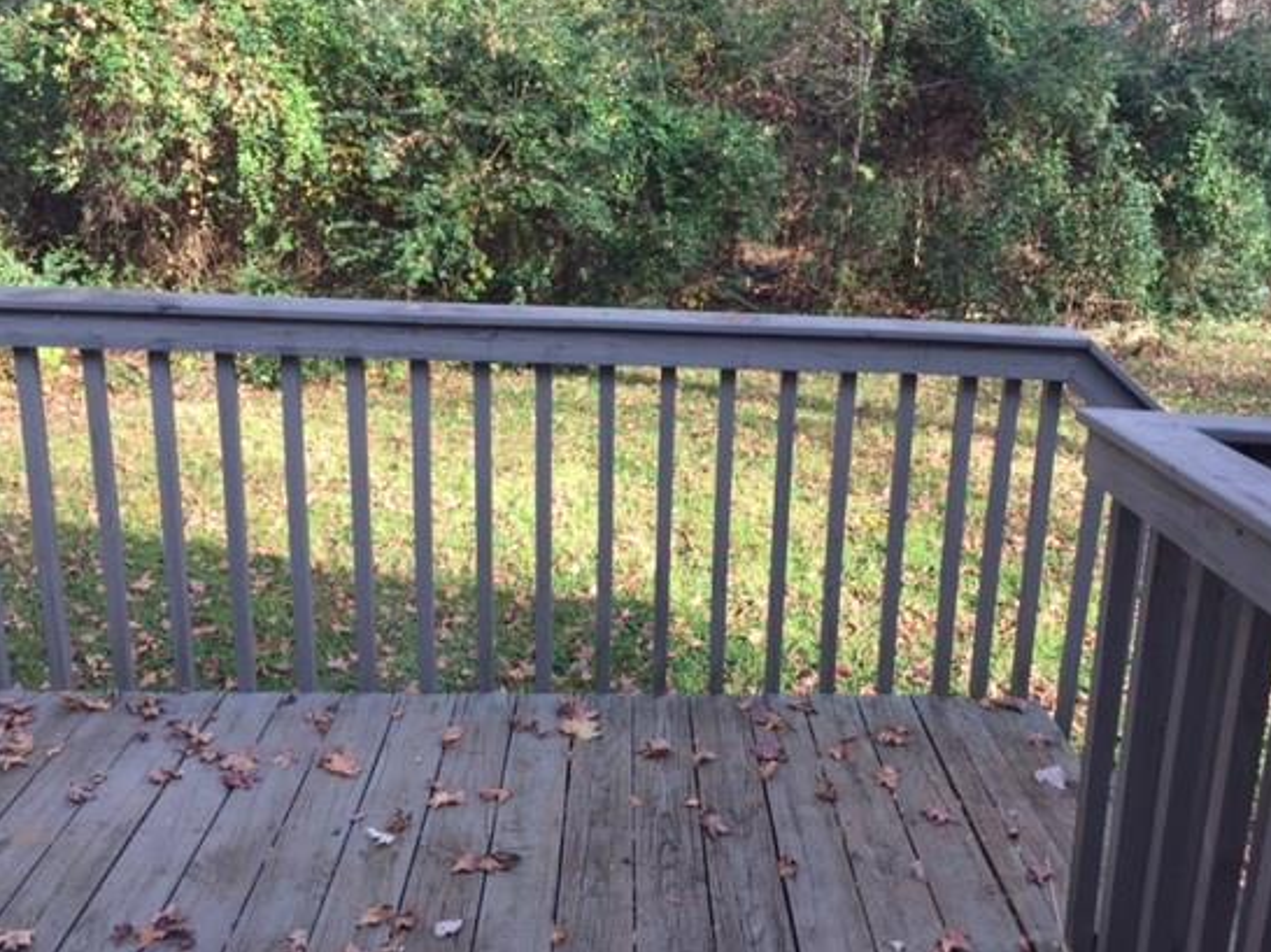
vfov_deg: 41.8
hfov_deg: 53.9
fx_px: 1248
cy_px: 473
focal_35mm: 34
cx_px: 703
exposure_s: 1/226
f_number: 2.2
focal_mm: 4.15
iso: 32
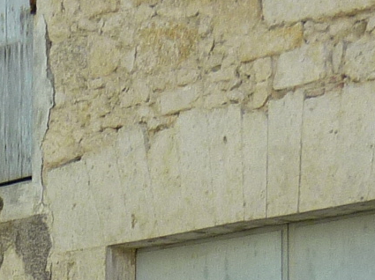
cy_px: 398
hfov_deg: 9.8
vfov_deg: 7.3
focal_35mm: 199
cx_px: -32
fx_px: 2154
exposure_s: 1/400
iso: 80
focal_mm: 5.5
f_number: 2.8
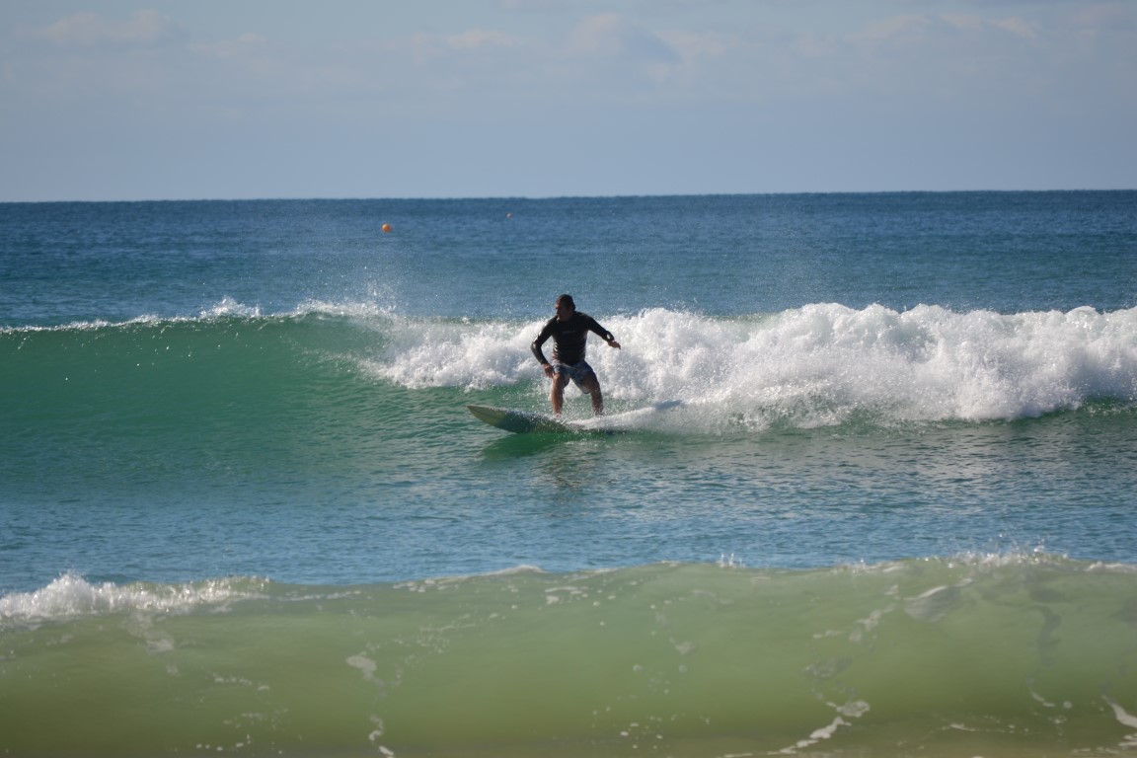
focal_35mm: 300
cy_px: 379
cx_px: 568
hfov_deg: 6.9
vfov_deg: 4.6
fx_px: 9474
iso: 100
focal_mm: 200
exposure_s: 1/640
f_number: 6.3
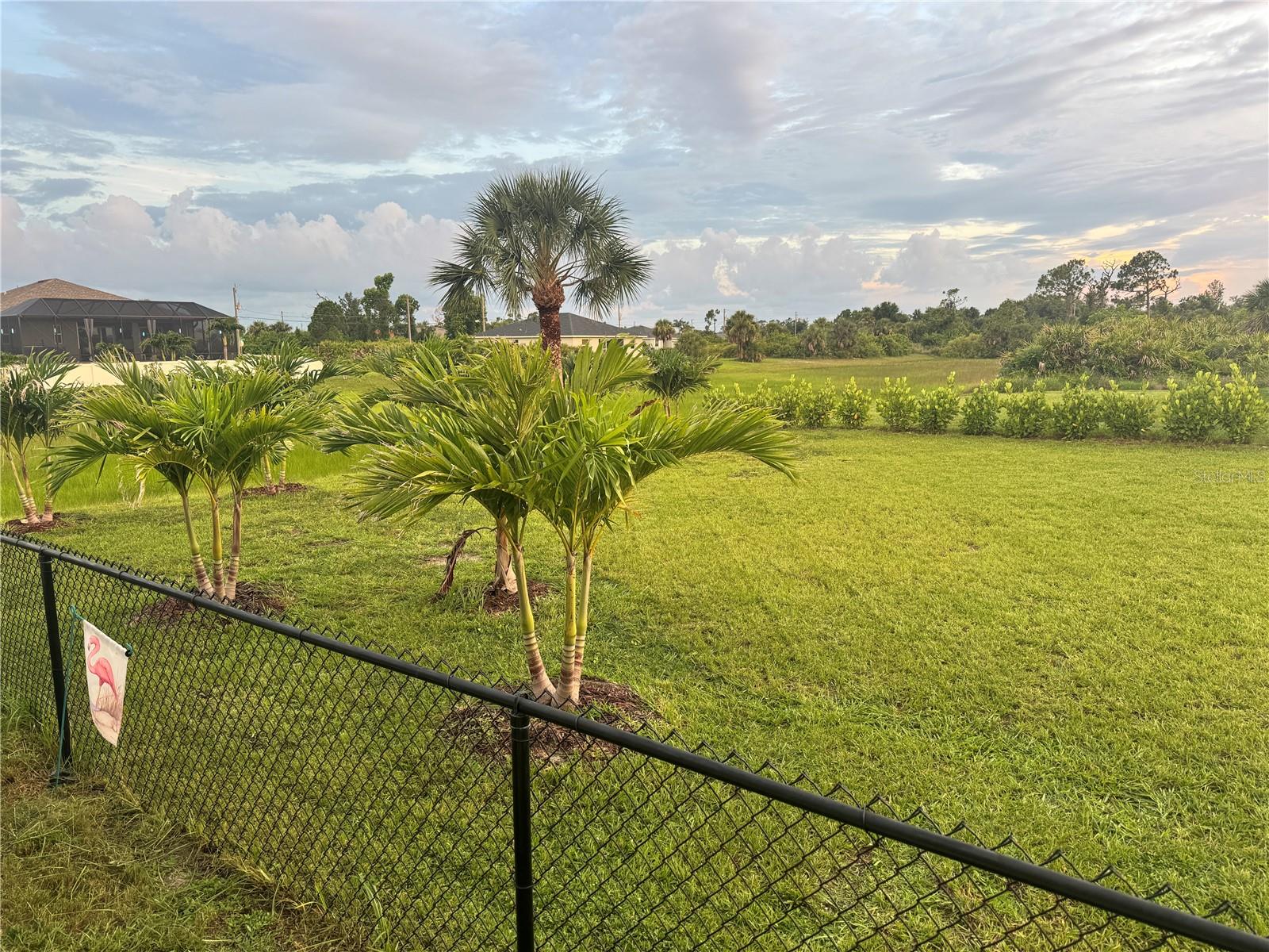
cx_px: 634
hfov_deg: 71.6
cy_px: 476
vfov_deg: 56.8
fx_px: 880
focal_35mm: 24
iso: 80
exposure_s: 1/121
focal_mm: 6.76
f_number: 1.78
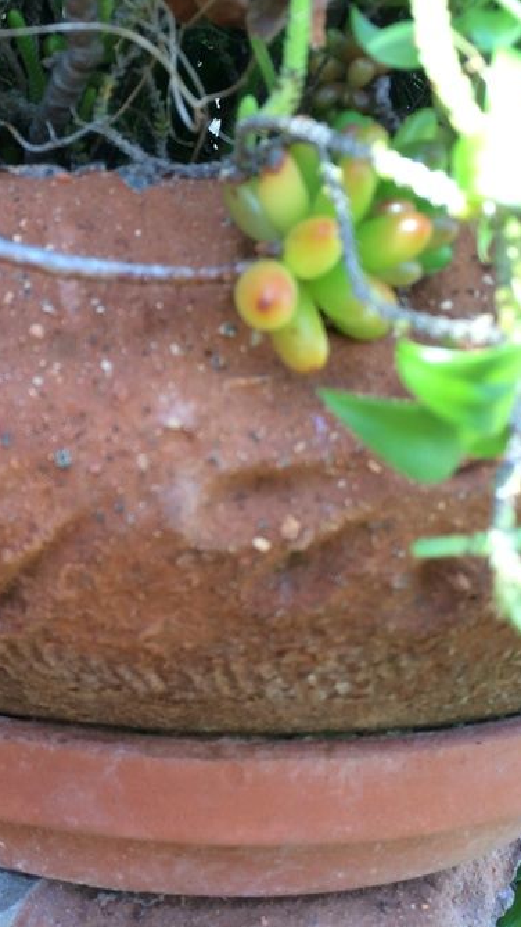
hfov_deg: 26.2
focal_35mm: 44
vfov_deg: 46.4
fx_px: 1081
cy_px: 464
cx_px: 55
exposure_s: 1/120
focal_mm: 4.12
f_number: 2.2
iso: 50
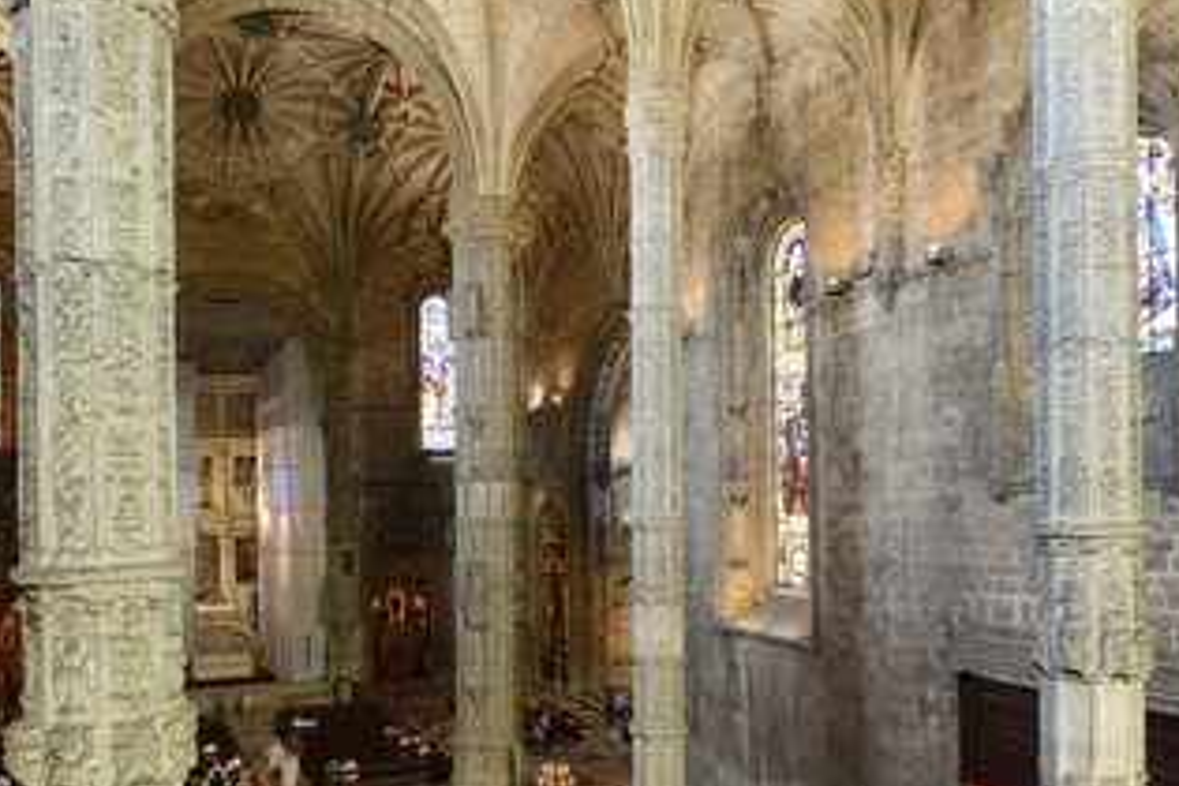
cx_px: 576
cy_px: 502
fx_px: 1048
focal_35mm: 32
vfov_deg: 40.8
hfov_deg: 58.7
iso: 800
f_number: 8
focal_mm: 24
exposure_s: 1/3.33
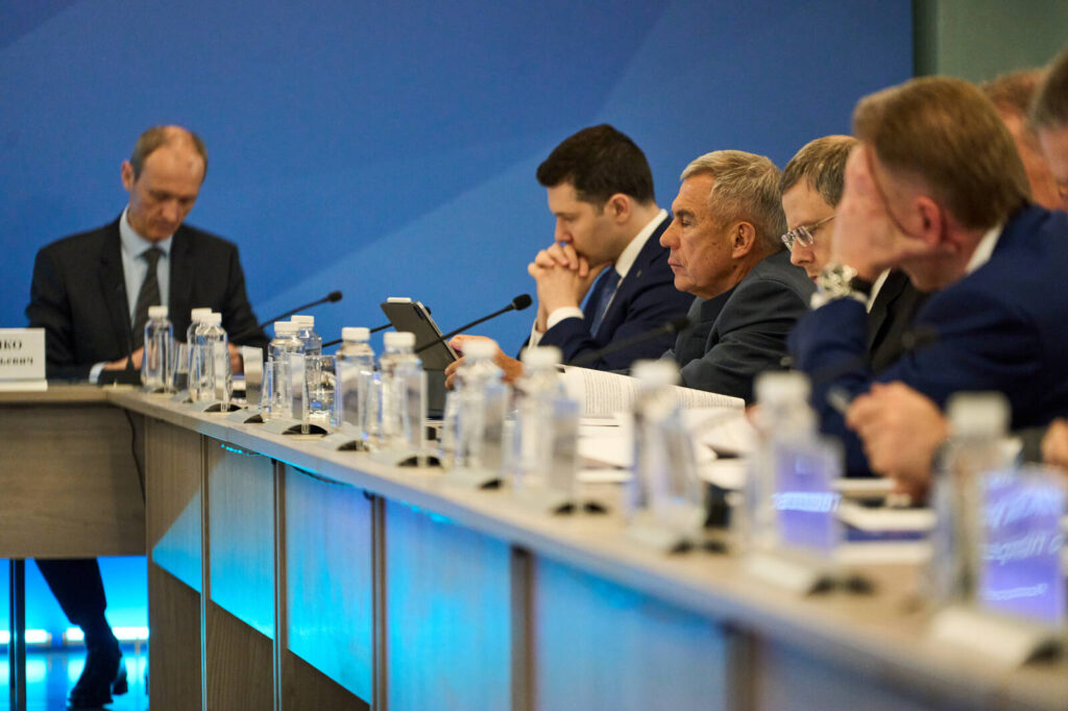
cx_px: 534
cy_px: 356
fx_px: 5931
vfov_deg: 6.9
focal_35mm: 200
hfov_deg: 10.3
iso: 2000
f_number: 4
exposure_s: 1/160
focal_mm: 200
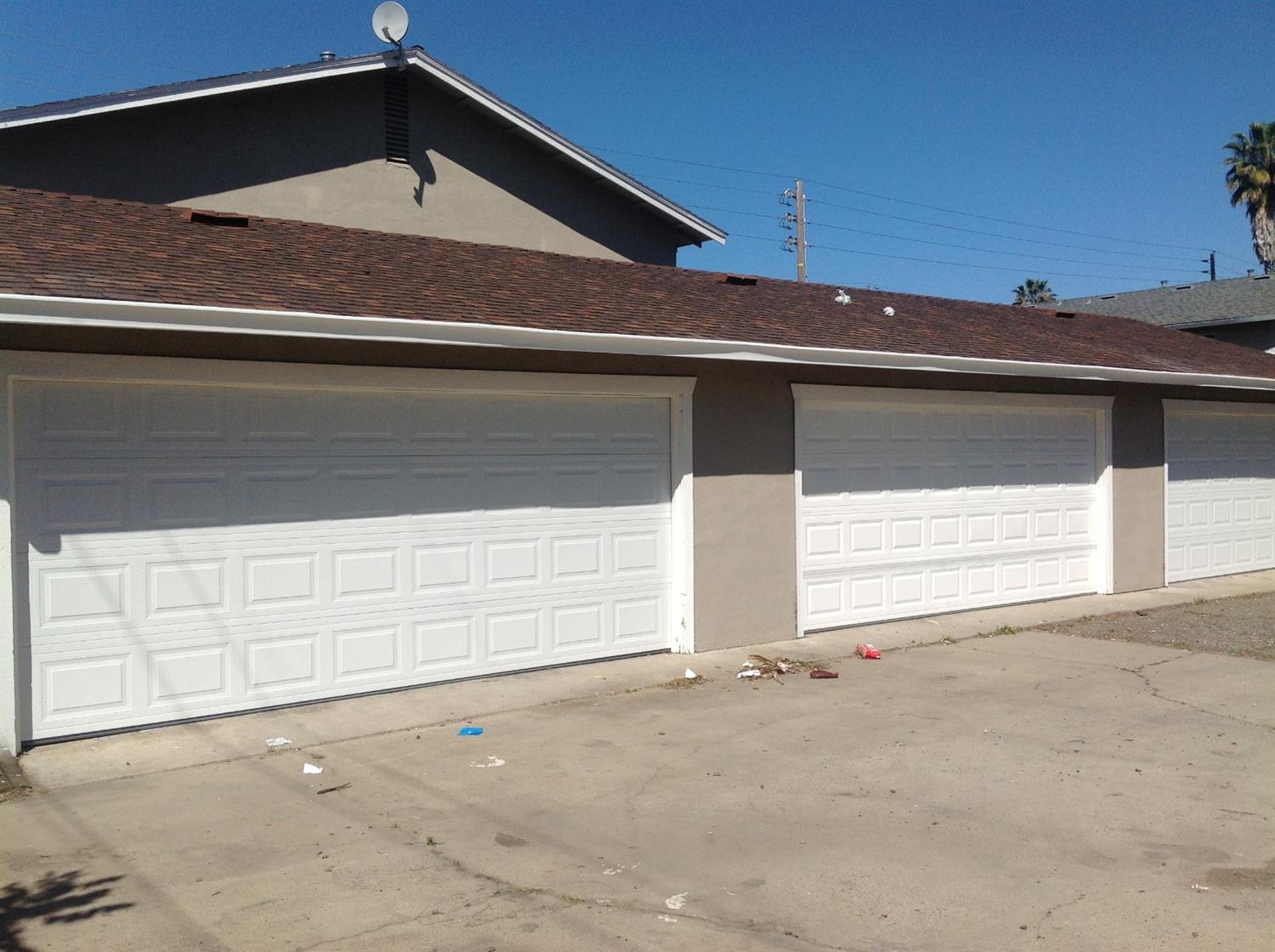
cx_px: 638
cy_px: 476
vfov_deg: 40.6
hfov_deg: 52.7
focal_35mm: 35
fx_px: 1287
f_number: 2.4
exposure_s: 1/3788
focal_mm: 4.28
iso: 64
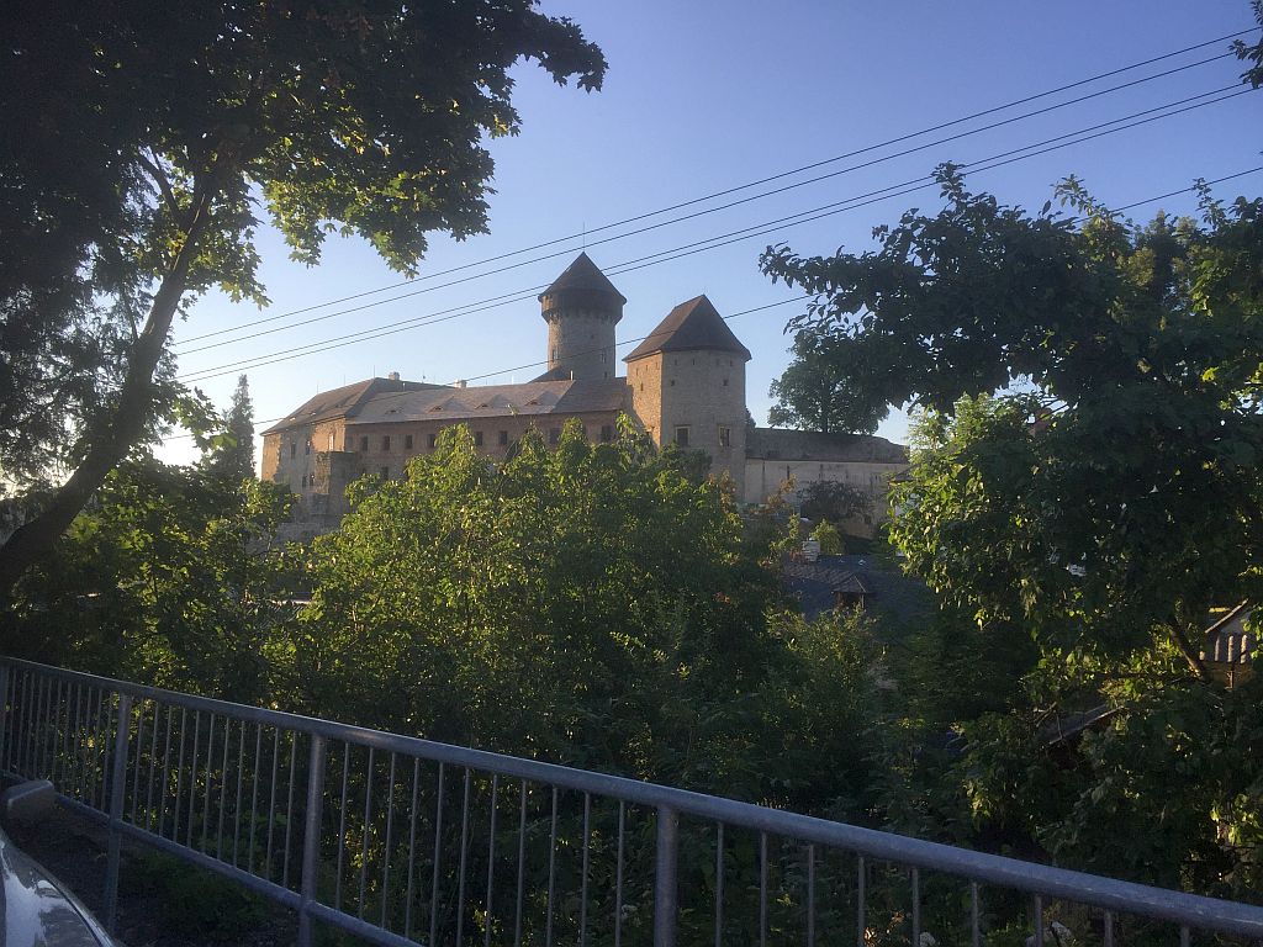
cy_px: 474
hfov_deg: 61.7
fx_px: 1058
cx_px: 632
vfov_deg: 48.2
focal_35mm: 29
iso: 32
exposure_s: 1/791
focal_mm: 4.15
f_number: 2.2
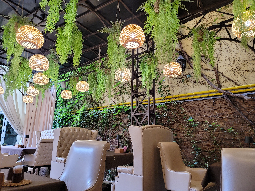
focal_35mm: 25
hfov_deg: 69.4
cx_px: 128
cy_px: 96
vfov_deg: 54.9
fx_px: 184
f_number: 1.8
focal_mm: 7
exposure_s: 1/100
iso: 250
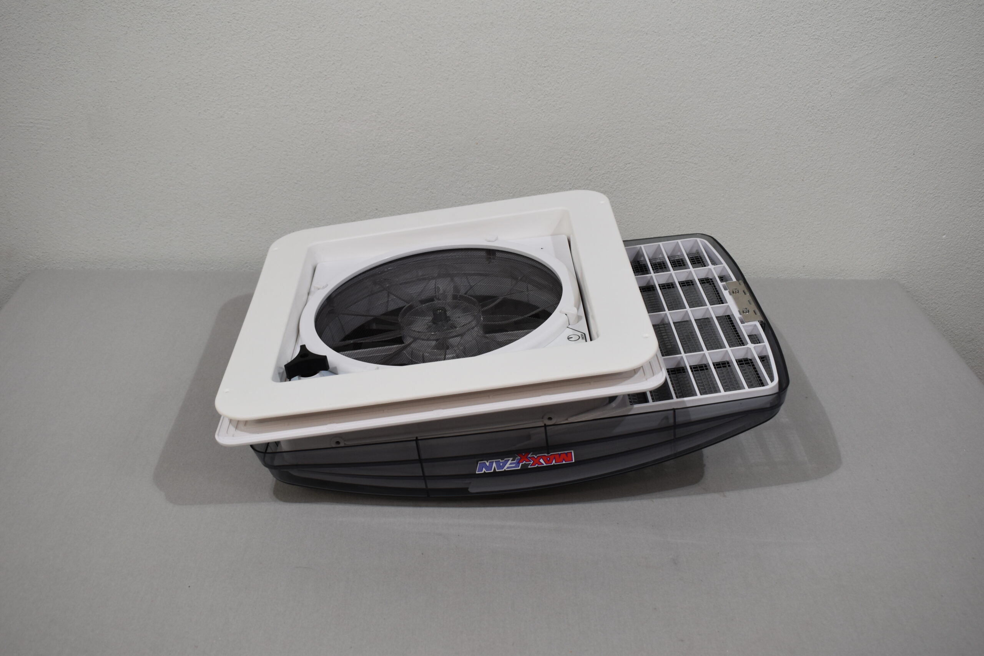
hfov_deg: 51.3
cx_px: 492
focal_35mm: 38
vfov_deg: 35.5
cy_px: 328
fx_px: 1025
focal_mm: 25
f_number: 5.6
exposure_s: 1/125
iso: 320
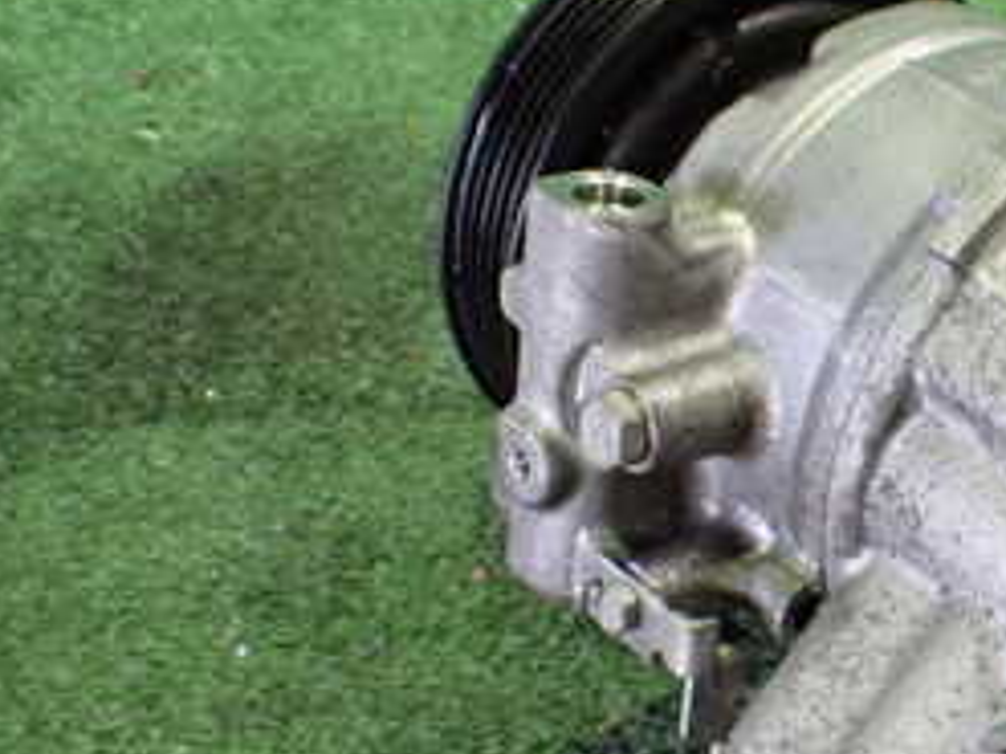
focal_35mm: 73
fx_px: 2120
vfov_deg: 20.1
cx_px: 1043
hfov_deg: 25.2
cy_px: 465
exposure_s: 1/50
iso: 800
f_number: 2.3
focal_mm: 5.4
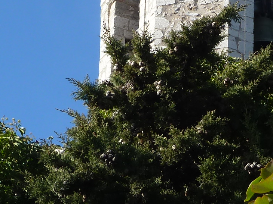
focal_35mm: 193
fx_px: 1522
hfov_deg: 10.2
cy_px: 26
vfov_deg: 7.7
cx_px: 246
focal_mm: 9.1
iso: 80
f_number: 3.9
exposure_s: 1/400
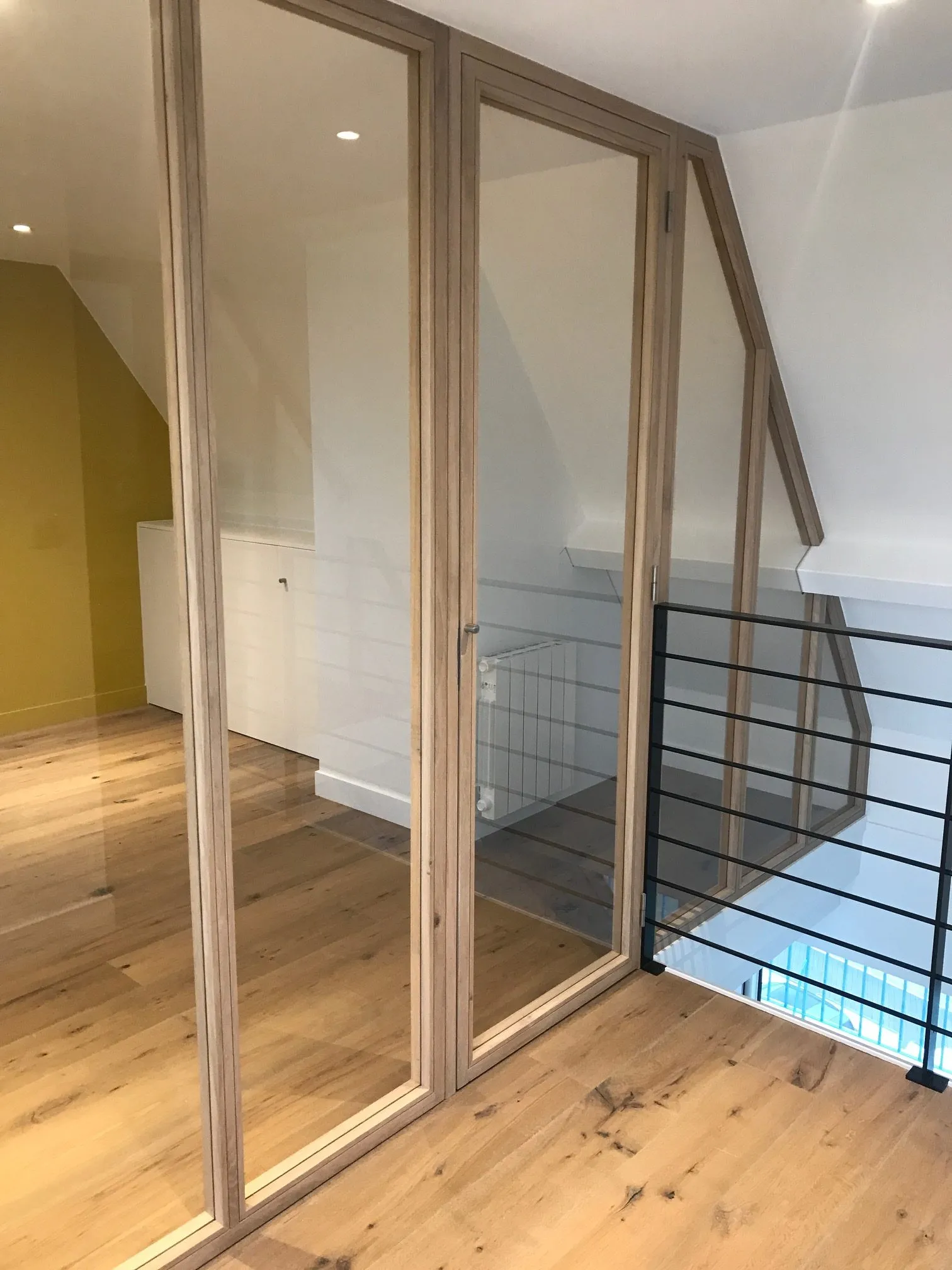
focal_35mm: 28
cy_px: 635
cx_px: 476
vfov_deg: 63.4
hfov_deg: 49.7
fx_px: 1027
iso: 40
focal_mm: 3.99
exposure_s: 1/20
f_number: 1.8
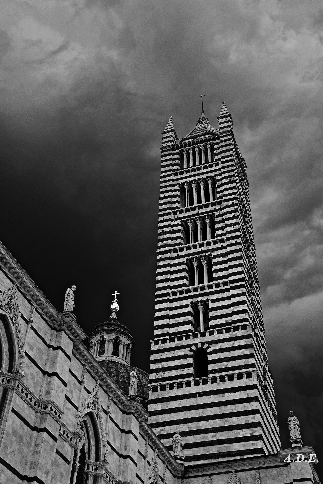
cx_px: 162
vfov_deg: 43.6
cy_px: 242
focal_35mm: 45
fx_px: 606
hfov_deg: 29.9
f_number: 11
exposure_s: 1/200
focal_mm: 30
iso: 100
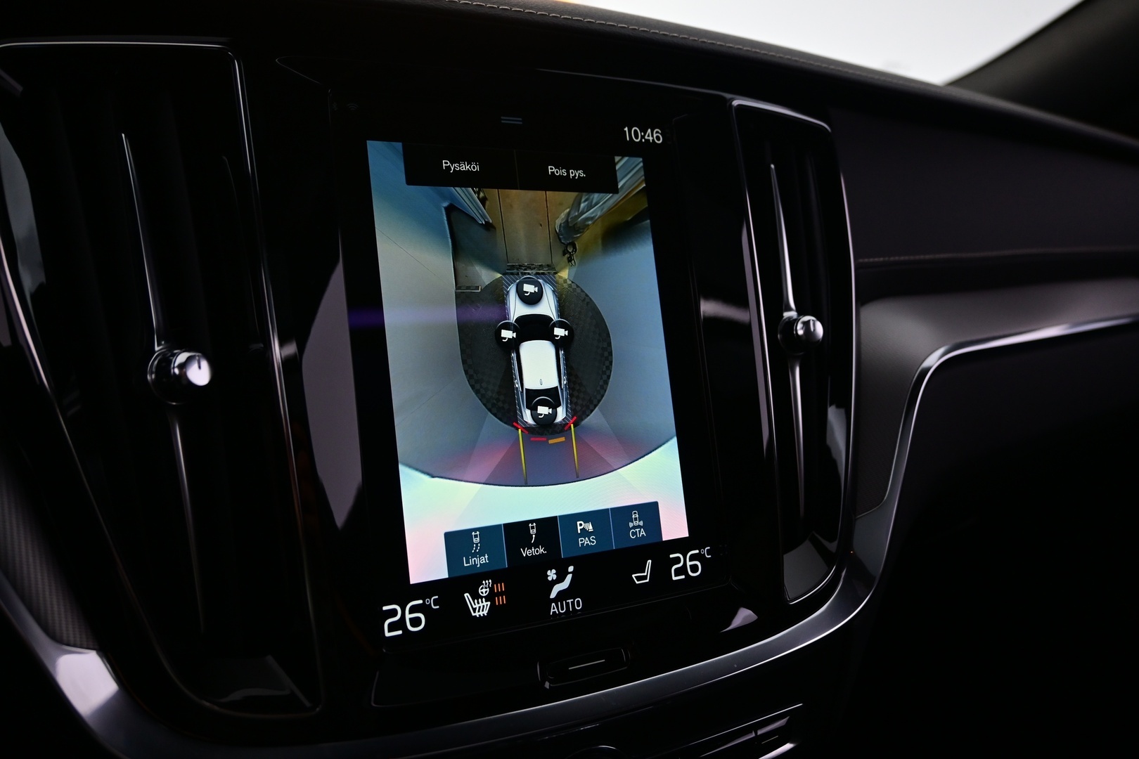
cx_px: 570
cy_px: 380
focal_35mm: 30
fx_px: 949
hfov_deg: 61.9
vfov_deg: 43.6
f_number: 3.8
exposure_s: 1/30
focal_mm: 20
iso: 720
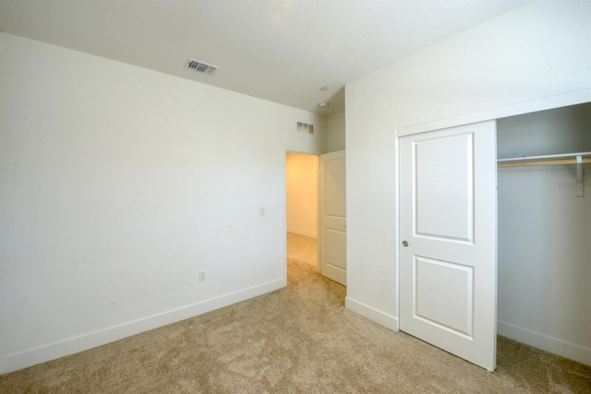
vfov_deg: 81.2
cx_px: 296
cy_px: 197
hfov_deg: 104.3
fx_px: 230
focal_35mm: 14
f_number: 10
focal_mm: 14
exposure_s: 1/25
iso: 400
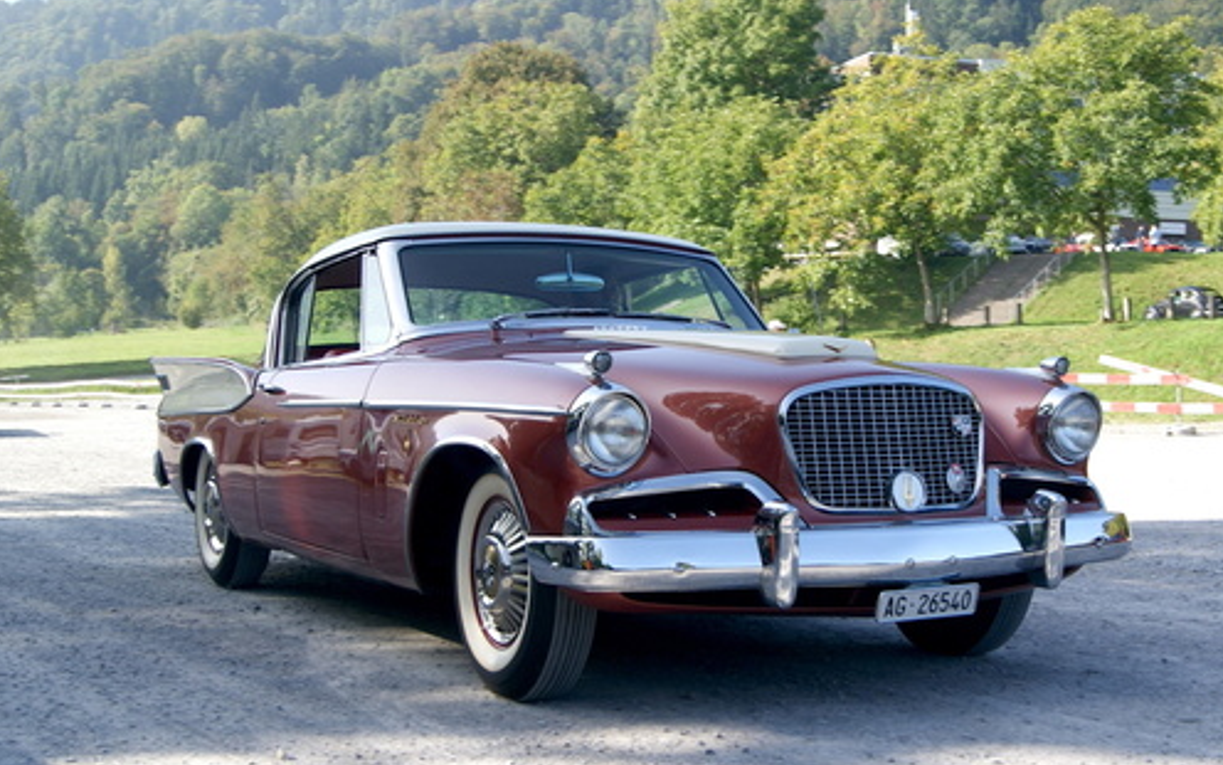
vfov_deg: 26.9
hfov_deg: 41.7
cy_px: 355
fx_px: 1600
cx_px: 724
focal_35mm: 48
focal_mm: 26
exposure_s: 1/80
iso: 100
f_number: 9
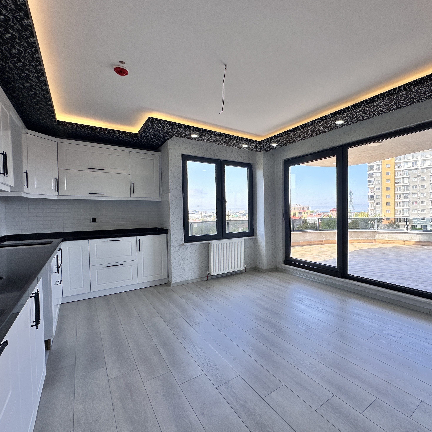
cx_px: 273
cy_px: 217
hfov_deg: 82.2
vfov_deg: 84.0
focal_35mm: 17
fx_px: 240
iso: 40
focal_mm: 2.22
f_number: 2.2
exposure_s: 1/356
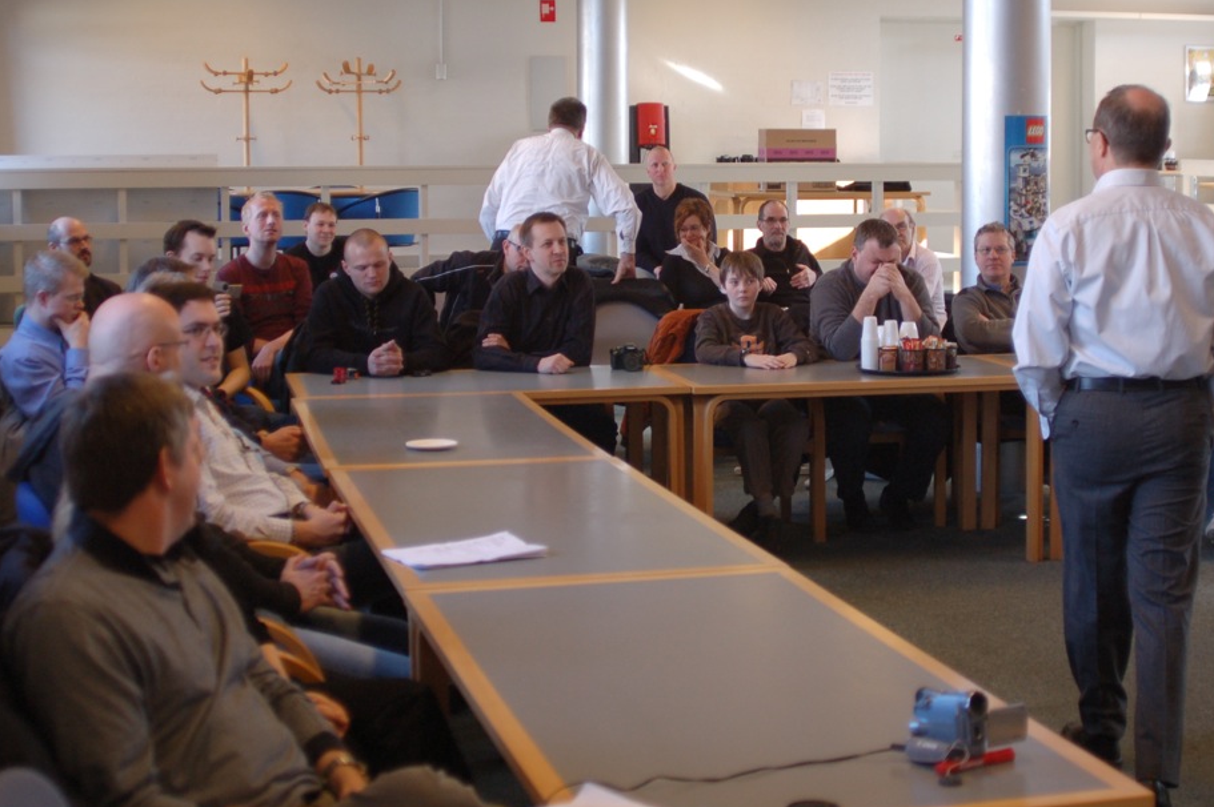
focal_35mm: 59
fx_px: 1988
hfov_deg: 33.8
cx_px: 738
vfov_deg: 22.9
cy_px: 284
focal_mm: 28
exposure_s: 1/125
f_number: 2.8
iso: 500
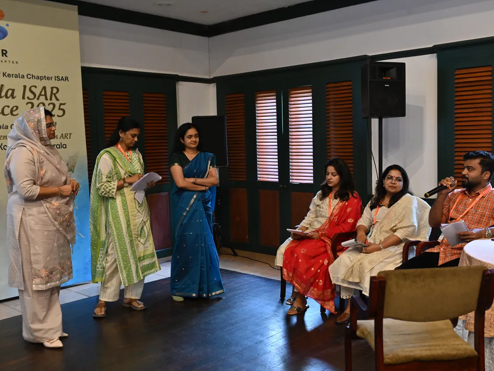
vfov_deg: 37.7
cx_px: 266
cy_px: 186
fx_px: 542
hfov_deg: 48.9
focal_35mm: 38
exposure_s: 1/80
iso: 1250
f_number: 2.8
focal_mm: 35
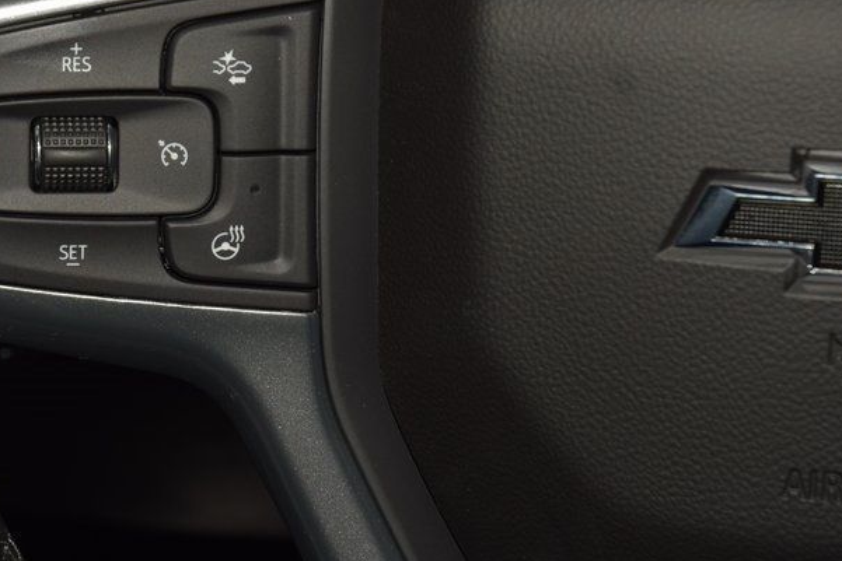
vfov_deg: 7.7
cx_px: 167
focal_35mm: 179
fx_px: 4187
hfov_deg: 11.4
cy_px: 125
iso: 100
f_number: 8
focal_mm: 70
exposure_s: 1/125
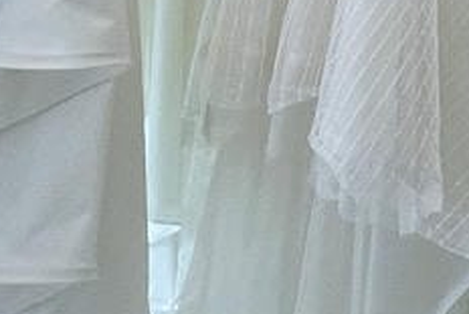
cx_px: 728
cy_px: -381
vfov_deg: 14.6
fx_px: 912
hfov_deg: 22.7
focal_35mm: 70
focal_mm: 1.57
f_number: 1.8
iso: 32
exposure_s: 1/170
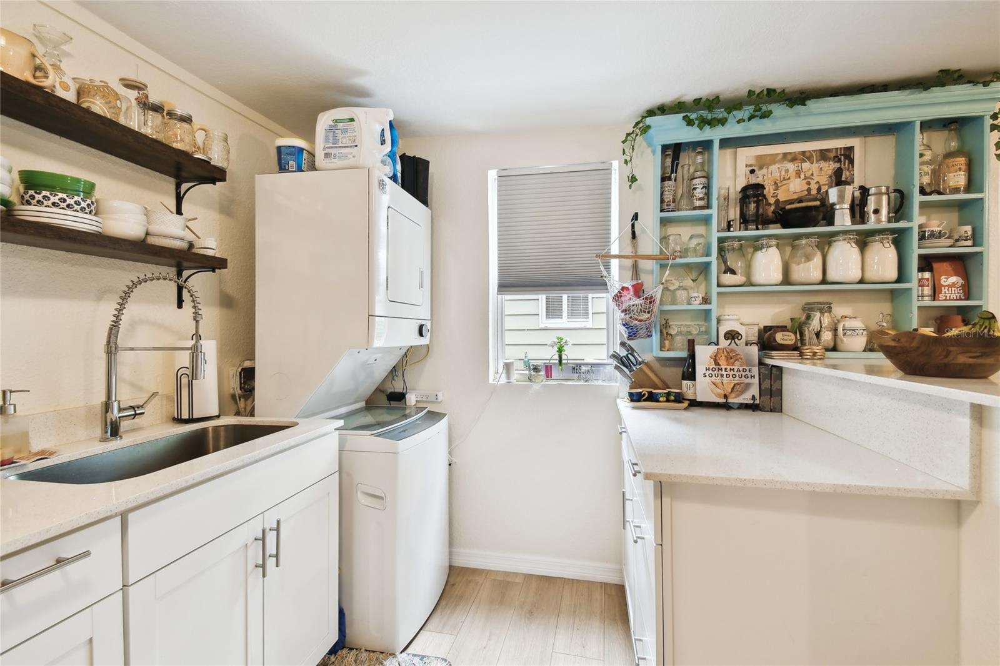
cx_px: 500
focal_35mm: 15
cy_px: 333
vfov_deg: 77.3
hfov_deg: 100.4
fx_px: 417
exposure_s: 1/8
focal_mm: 10
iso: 100
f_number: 7.1
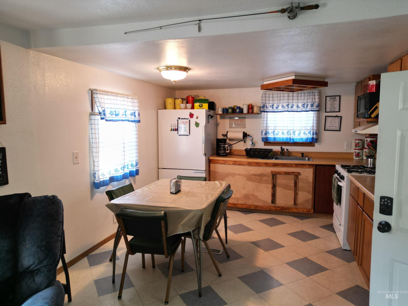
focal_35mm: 24
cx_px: 204
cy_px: 153
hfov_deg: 71.6
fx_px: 283
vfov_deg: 56.8
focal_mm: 6.72
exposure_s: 1/25
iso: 110
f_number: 1.7
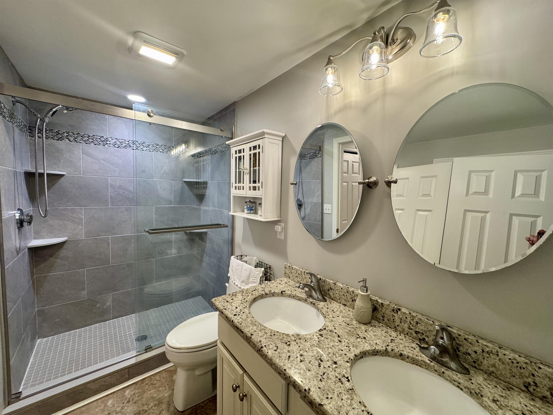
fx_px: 224
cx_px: 276
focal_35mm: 14
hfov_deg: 102.1
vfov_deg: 85.7
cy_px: 208
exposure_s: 1/120
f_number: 2.2
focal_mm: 2.22
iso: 200
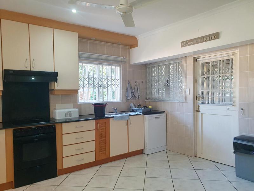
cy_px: 96
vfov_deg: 53.1
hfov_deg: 67.3
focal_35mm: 26
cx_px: 127
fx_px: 191
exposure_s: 1/50
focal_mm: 4.32
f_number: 2.4
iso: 200
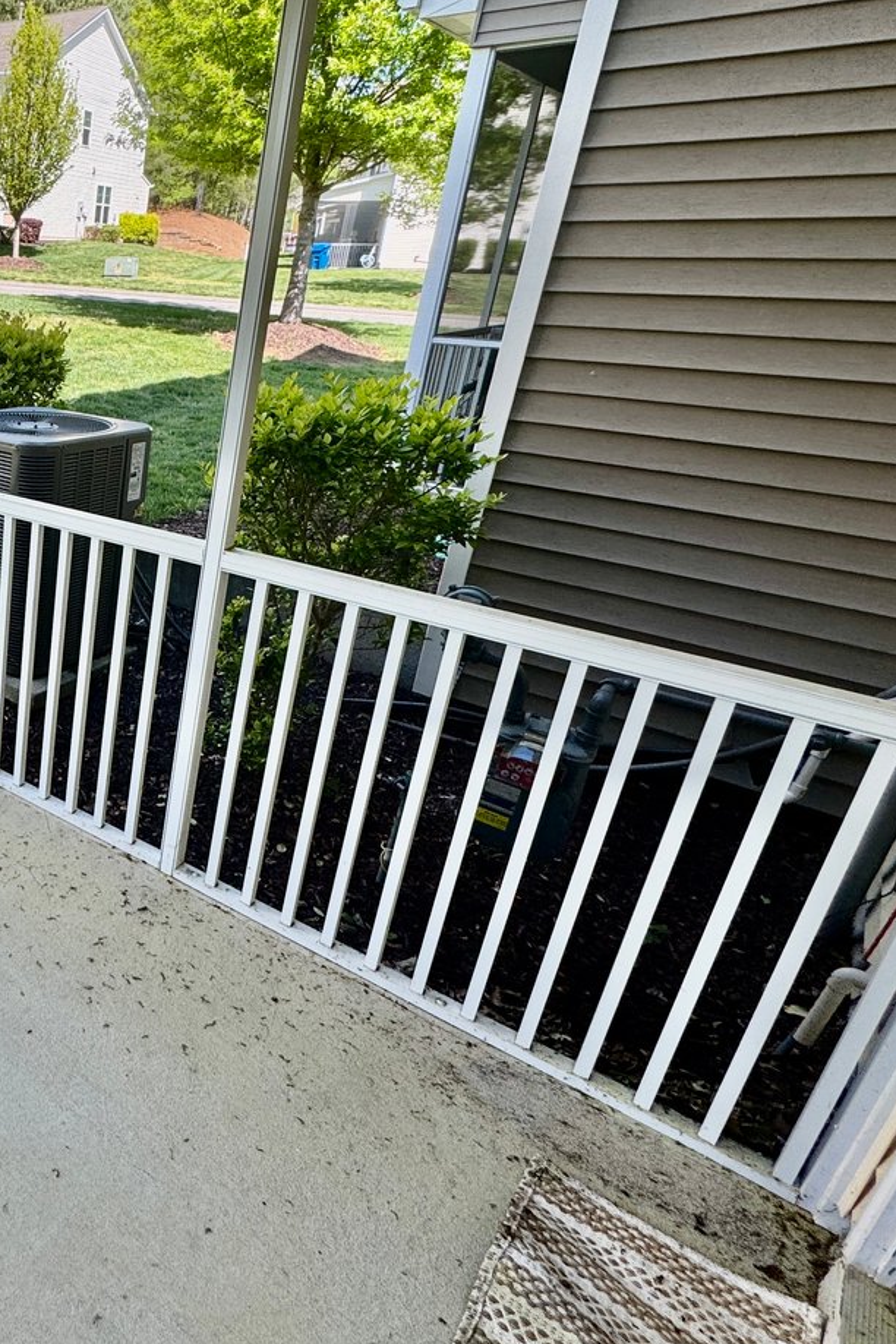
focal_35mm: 24
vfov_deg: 73.5
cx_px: -122
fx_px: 896
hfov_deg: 40.9
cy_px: 595
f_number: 2.2
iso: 40
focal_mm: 2.22
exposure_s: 1/235
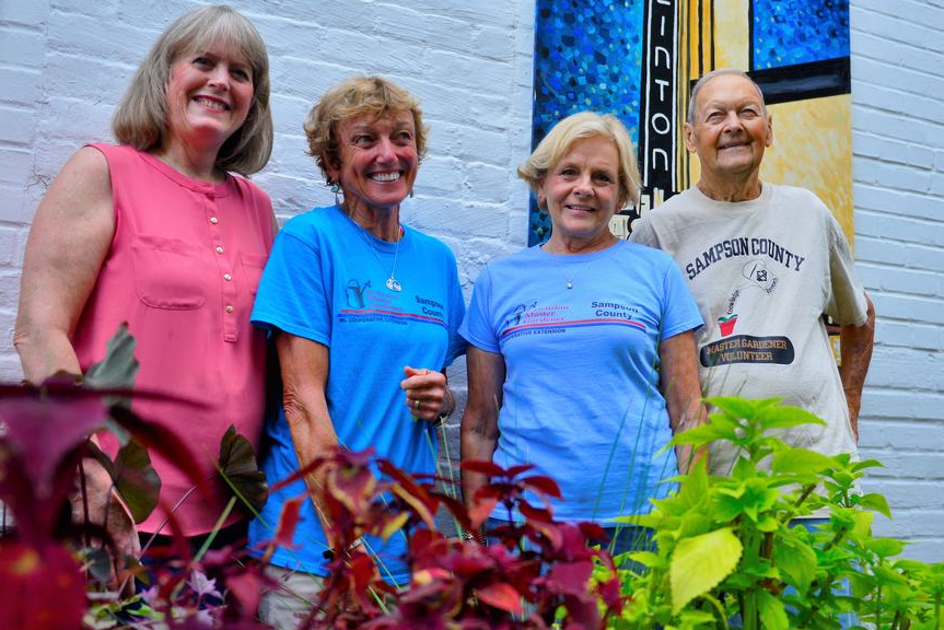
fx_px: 892
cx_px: 439
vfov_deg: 38.9
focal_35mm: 34
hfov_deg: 55.7
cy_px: 277
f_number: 2.8
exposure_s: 1/60
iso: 100
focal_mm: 28
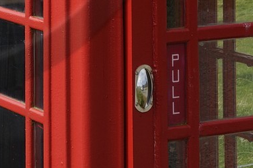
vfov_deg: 7.8
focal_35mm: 167
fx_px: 1173
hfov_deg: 11.9
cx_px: -88
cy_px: -171
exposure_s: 1/200
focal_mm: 40
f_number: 11
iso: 200
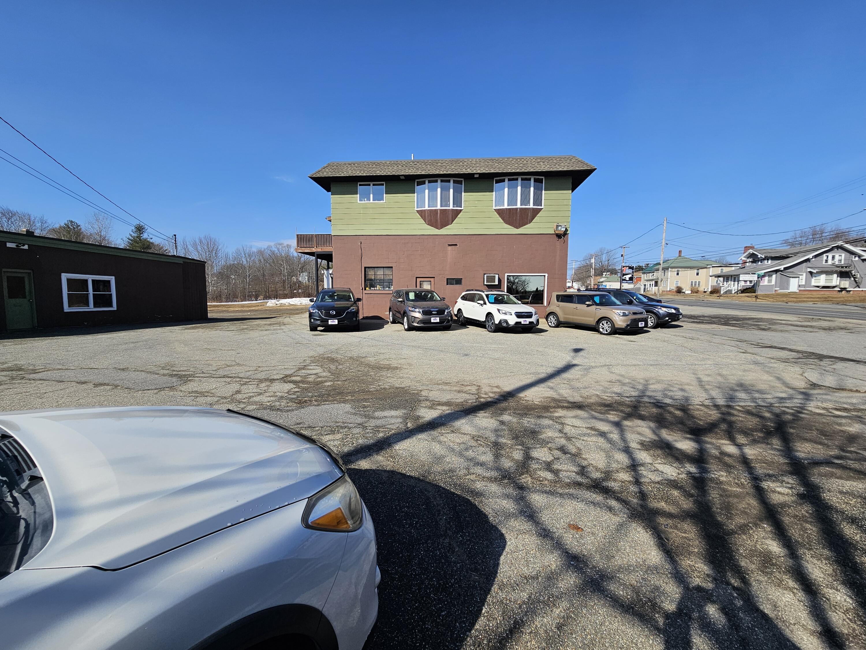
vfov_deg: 89.9
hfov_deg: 106.2
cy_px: 325
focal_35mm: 13
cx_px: 433
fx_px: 325
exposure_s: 1/2790
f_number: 2.2
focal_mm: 2.2
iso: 50
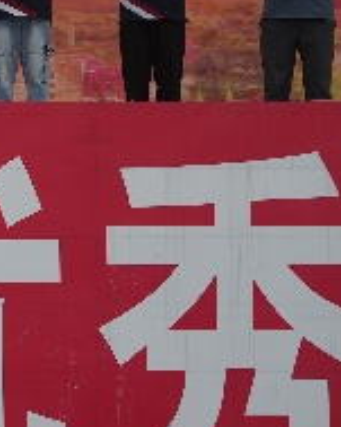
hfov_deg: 7.1
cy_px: -21
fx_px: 2613
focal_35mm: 207
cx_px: -411
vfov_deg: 9.3
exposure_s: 1/250
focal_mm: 52
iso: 100
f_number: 4.5
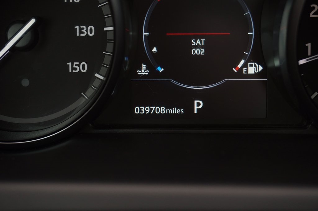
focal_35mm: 63
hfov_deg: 31.9
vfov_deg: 21.5
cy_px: 106
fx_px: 556
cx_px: 159
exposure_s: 1/60
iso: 320
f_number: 6.3
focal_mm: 42
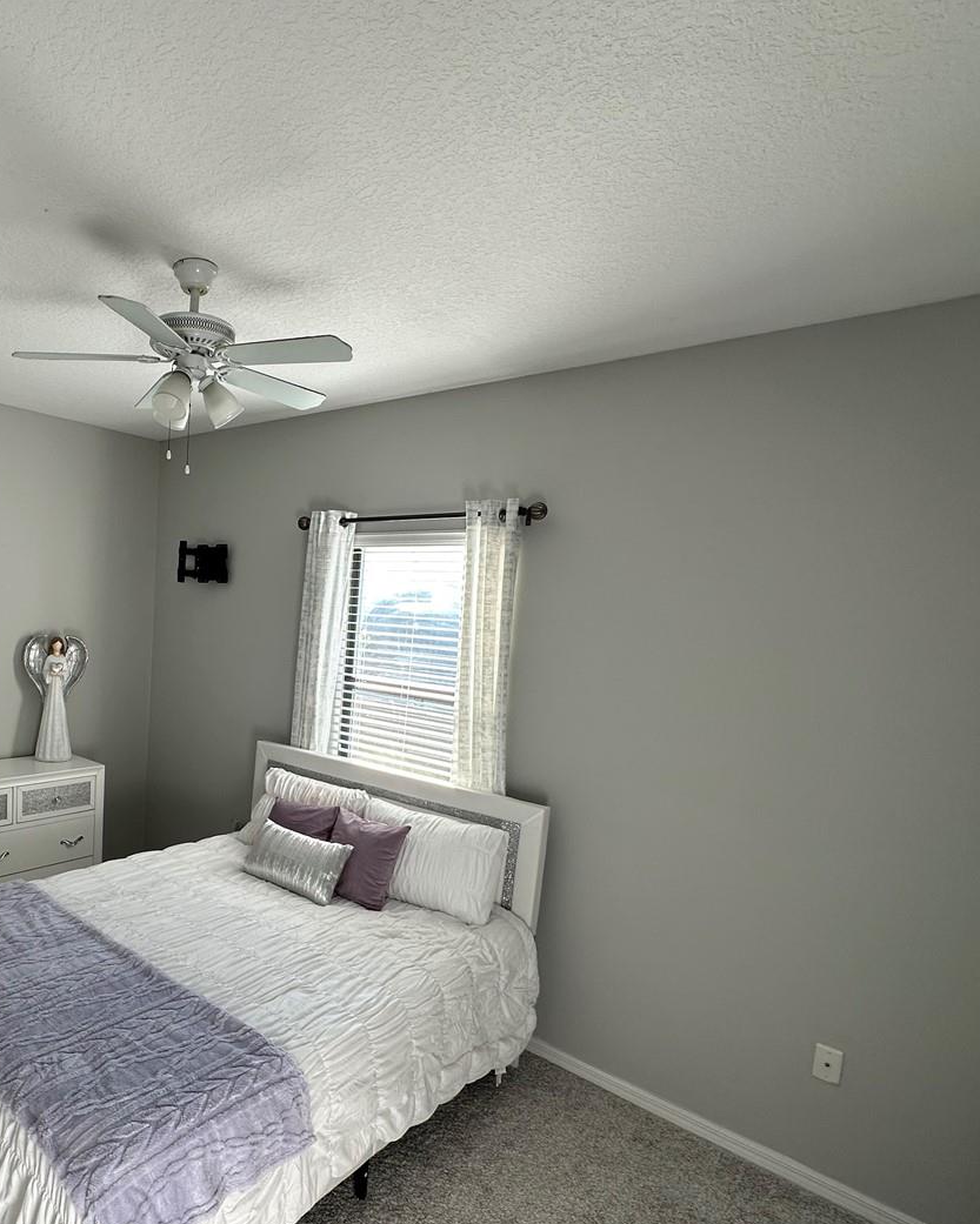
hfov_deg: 61.9
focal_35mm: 21
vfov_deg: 77.3
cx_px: 246
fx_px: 761
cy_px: 685
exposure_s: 1/99
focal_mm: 2.22
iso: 50
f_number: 2.2
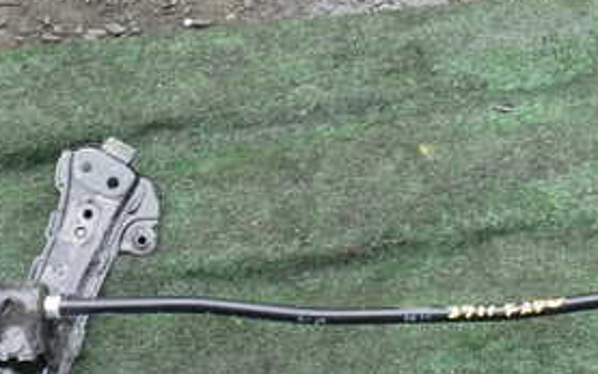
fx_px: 1124
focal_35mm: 69
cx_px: 408
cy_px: 125
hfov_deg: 29.5
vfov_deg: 18.8
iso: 100
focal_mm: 5.4
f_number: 3.2
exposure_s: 1/60
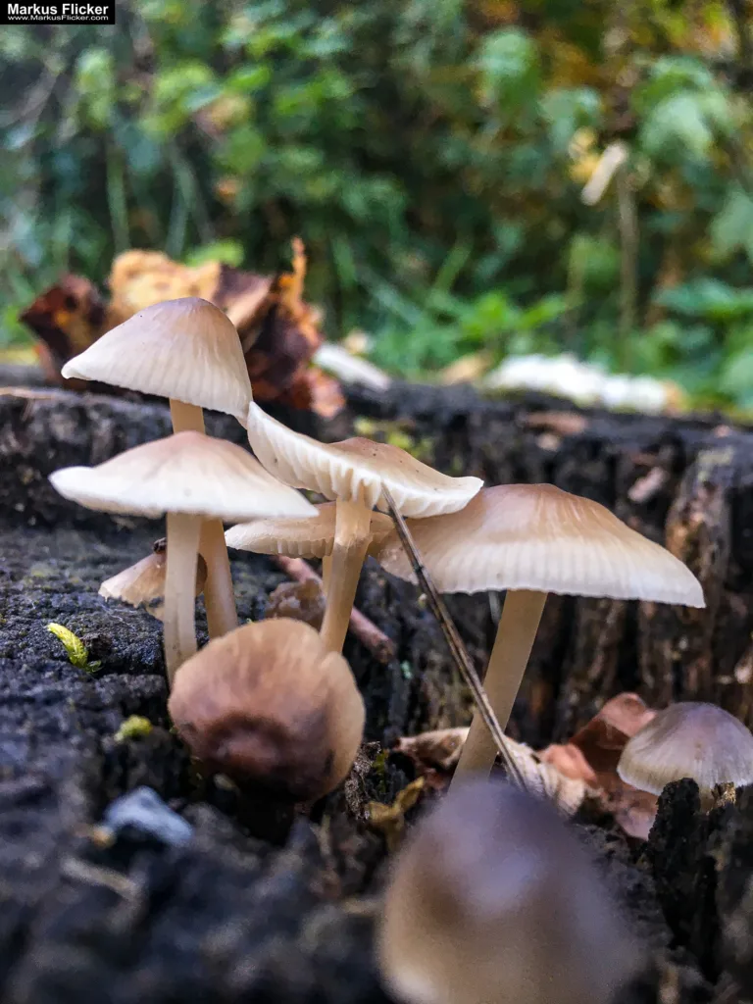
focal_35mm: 29
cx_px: 376
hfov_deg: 48.2
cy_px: 502
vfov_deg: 61.7
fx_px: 841
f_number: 2.2
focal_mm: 4.15
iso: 80
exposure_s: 1/35
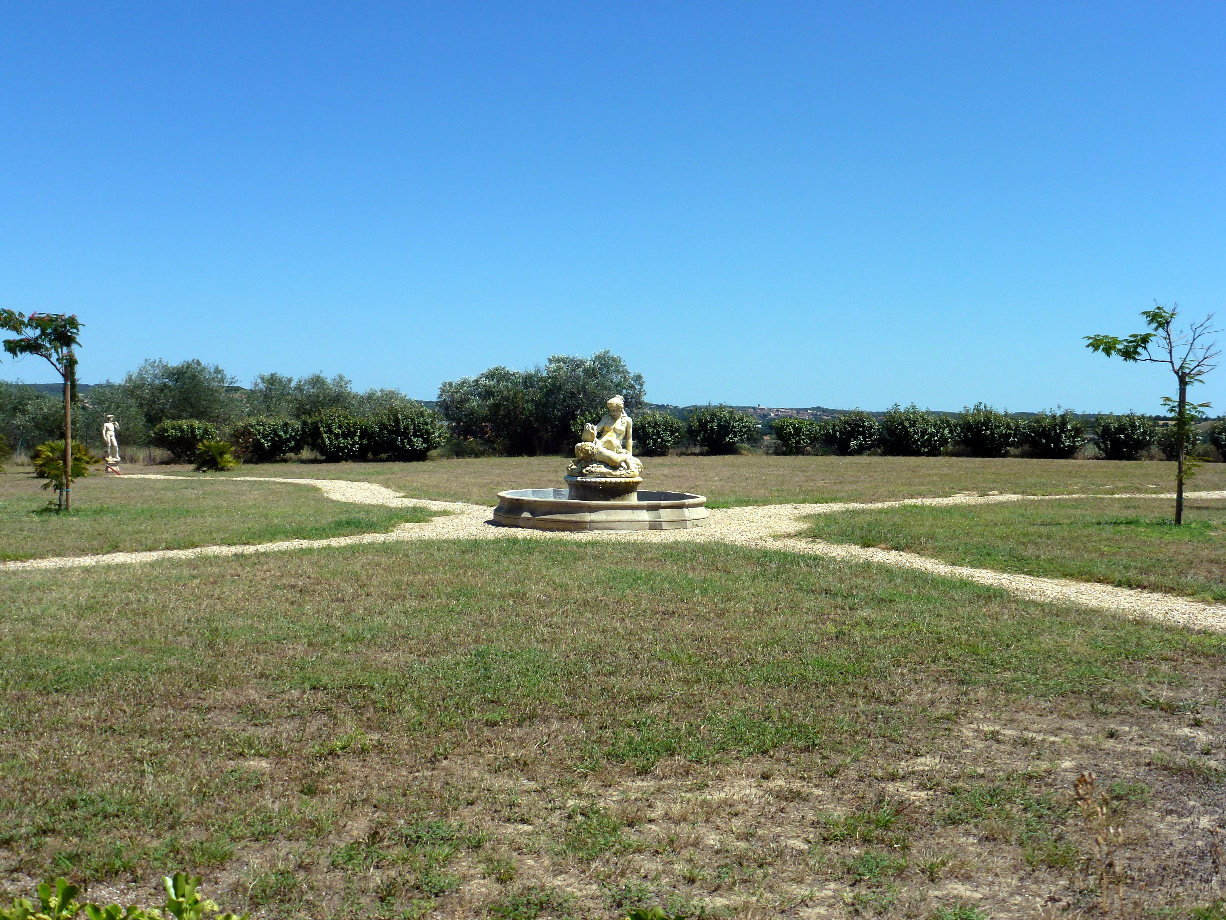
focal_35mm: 36
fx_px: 1275
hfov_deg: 51.4
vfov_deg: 39.7
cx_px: 613
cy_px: 460
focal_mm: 6.4
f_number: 4
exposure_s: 1/1000
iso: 100
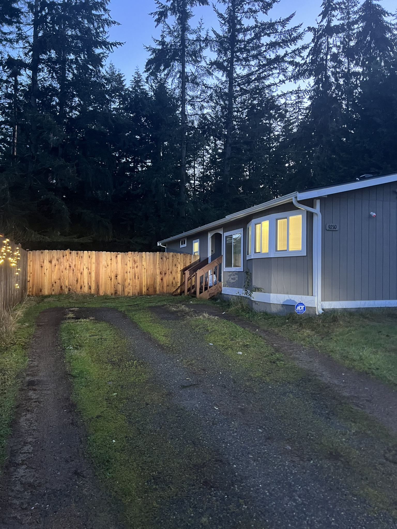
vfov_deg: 67.3
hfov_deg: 53.1
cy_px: 264
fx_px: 398
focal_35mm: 26
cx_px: 198
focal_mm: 5.7
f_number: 1.5
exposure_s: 1/30
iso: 500
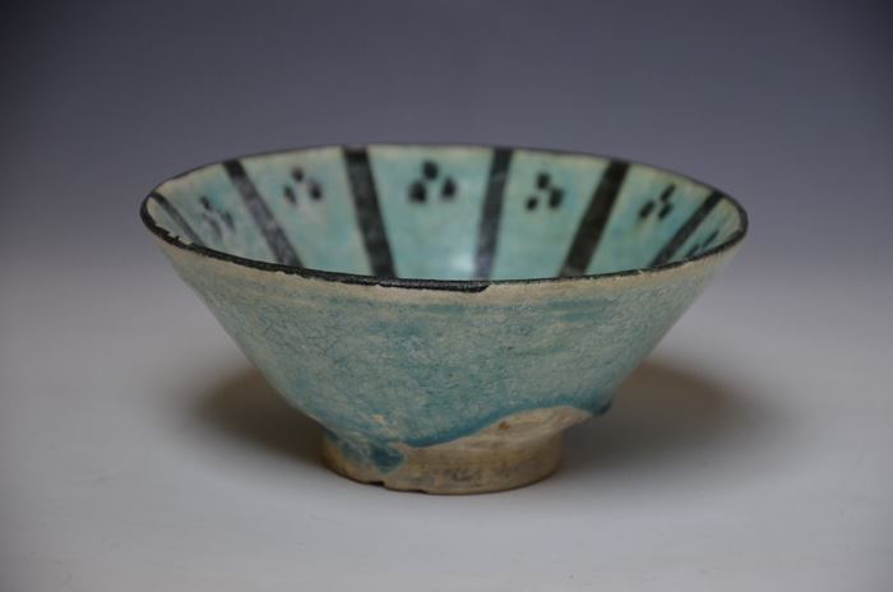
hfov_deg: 13.1
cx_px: 446
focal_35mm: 158
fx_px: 3900
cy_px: 296
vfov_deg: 8.7
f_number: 5.6
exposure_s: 1/125
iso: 1000
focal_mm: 105
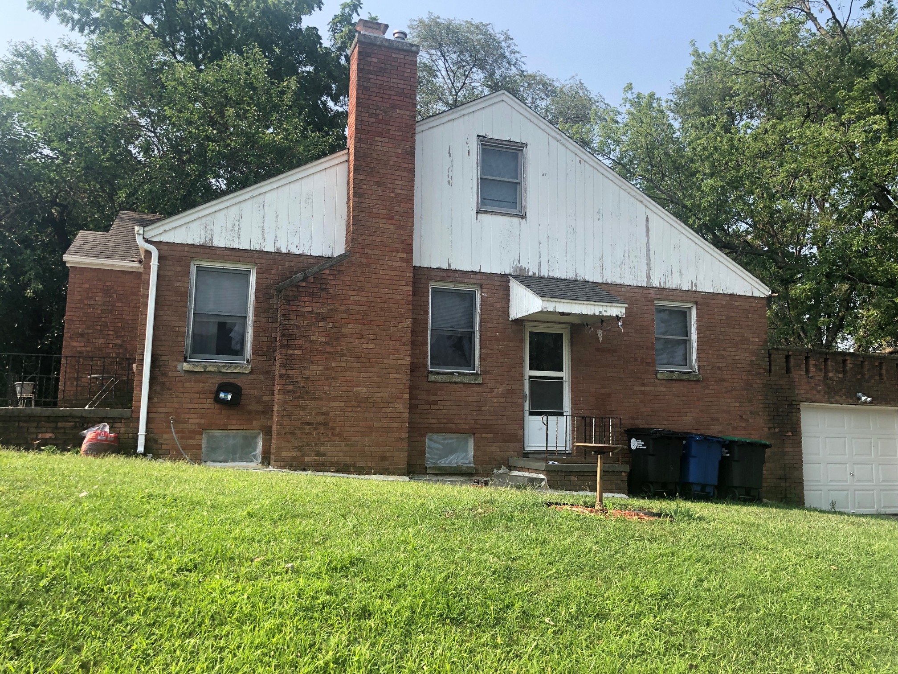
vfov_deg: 49.7
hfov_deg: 63.4
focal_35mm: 28
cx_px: 449
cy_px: 337
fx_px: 726
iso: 20
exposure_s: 1/774
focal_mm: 4
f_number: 1.8
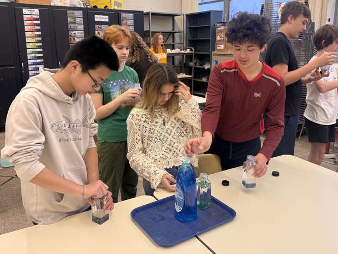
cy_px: 104
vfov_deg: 45.3
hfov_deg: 58.3
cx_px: 174
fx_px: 303
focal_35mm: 31
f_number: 1.78
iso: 200
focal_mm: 6.76
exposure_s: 1/120
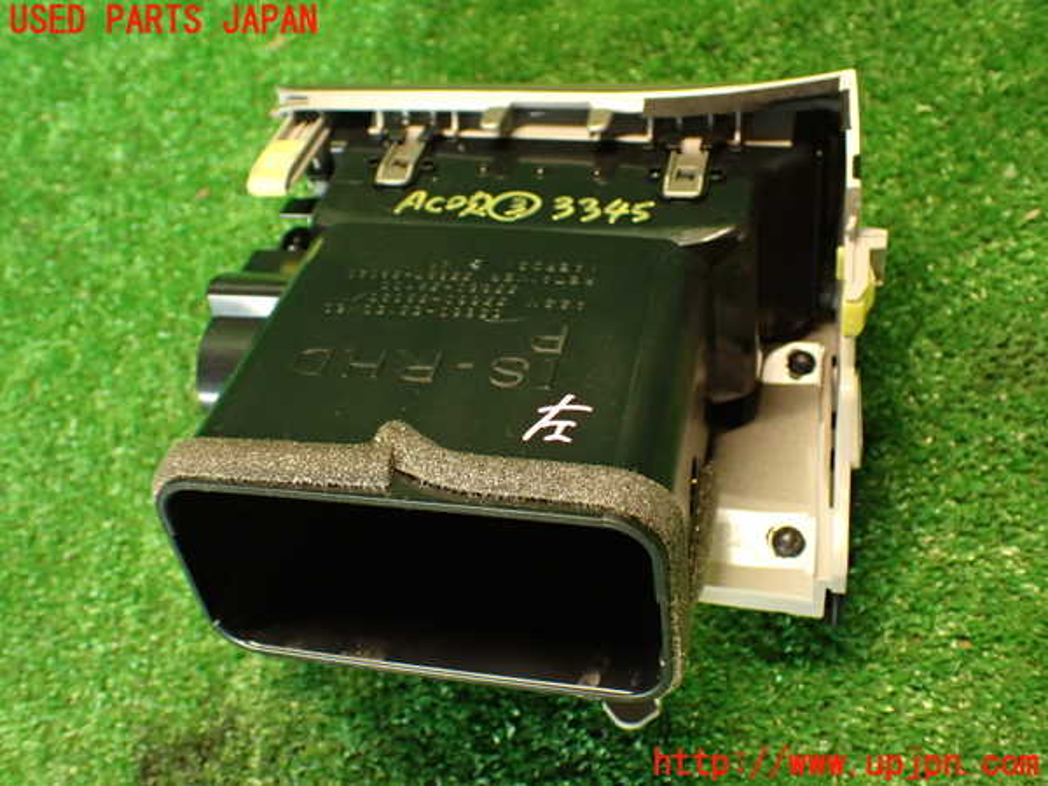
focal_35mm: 36
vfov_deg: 39.7
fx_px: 1090
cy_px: 393
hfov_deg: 51.4
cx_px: 524
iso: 800
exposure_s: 1/40
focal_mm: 6.37
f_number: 2.5
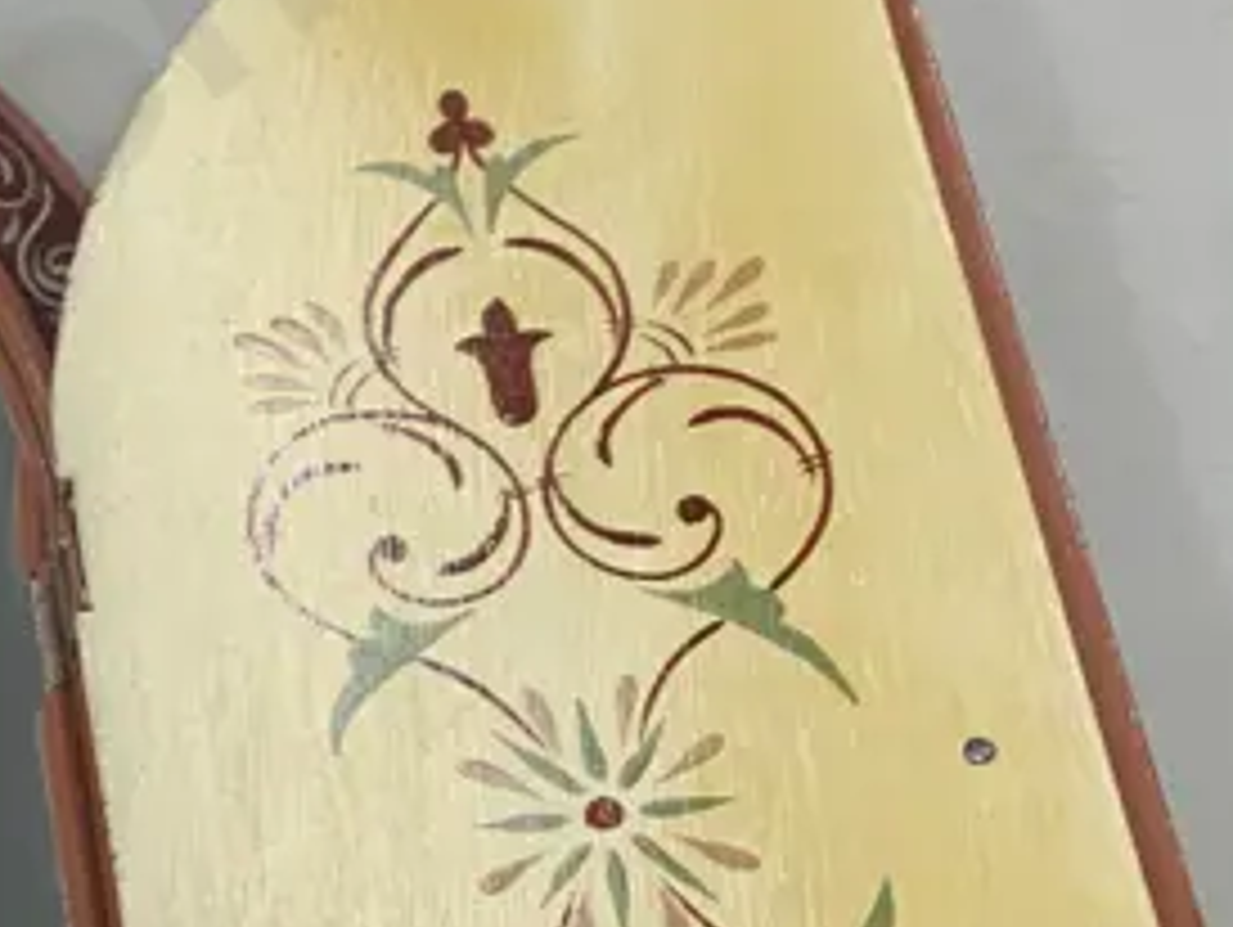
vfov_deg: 15.2
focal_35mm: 97
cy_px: 693
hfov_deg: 17.7
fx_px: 3458
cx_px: -716
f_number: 1.8
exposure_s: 1/100
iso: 40
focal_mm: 4.25
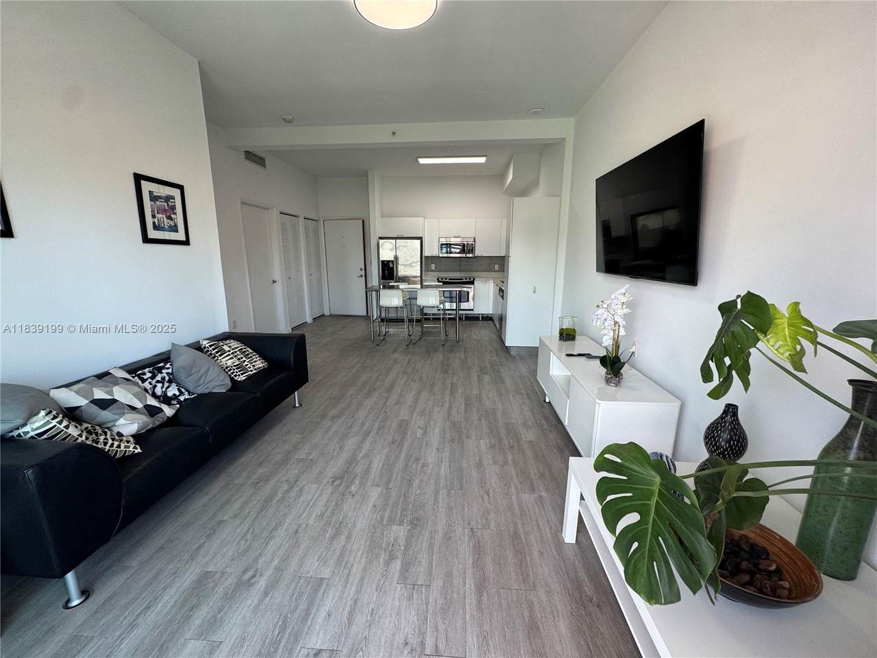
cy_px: 329
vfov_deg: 85.7
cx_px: 438
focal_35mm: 14
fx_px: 355
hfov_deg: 102.1
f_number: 2.2
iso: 100
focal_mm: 2.22
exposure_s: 1/120
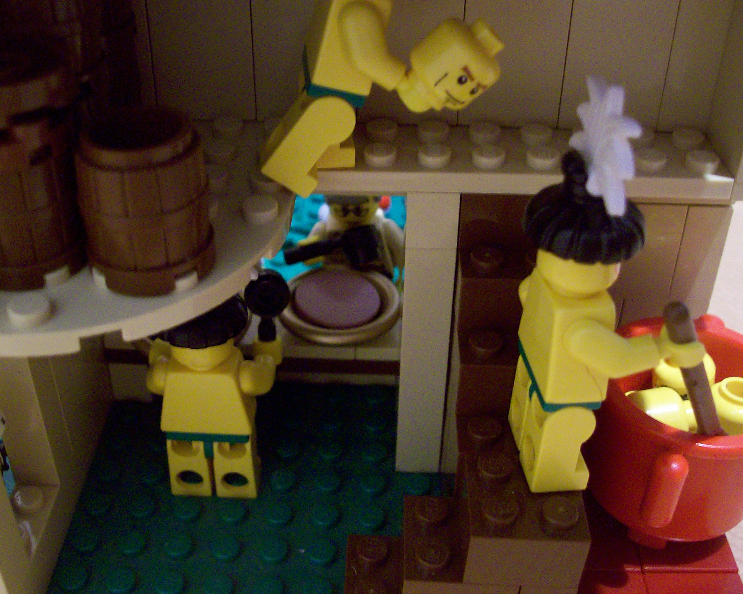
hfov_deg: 43.8
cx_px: 339
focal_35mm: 42
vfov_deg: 35.6
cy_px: 267
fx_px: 924
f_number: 2.7
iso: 160
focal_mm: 6
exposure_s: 1/8
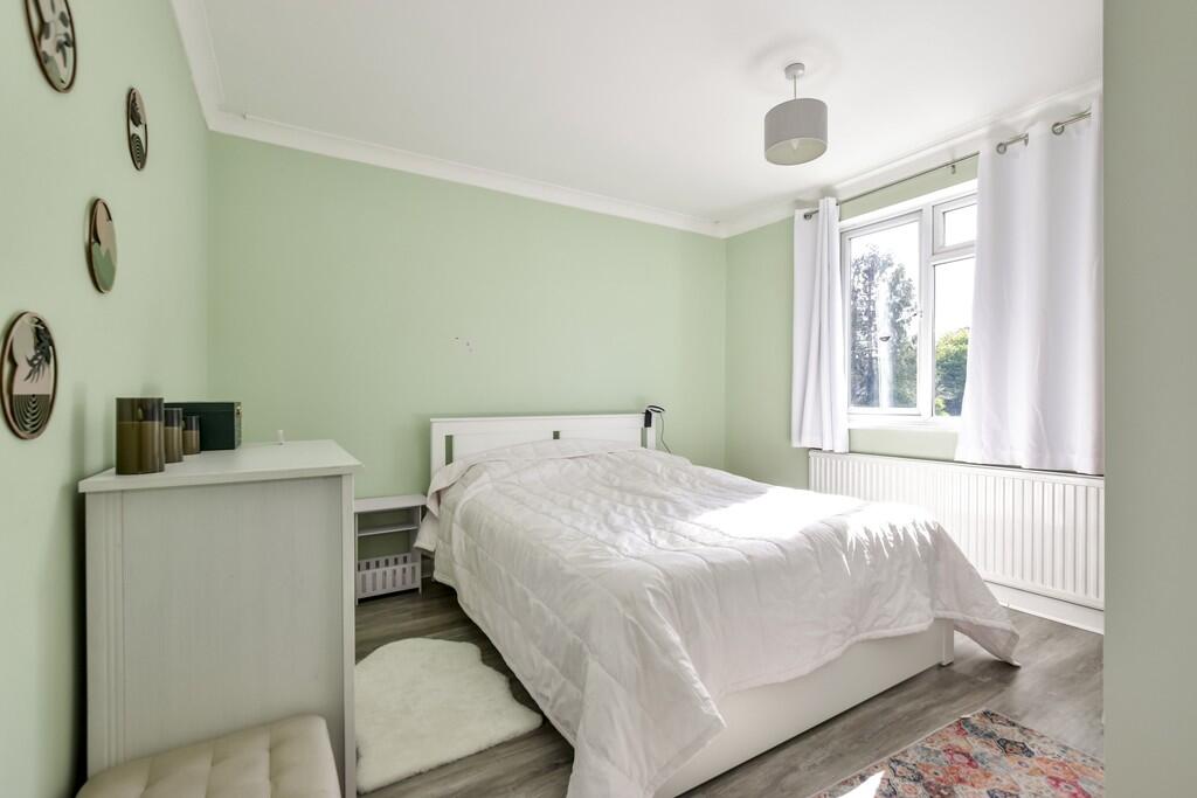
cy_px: 399
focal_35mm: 15
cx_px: 598
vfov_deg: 77.3
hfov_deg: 100.4
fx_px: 499
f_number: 8
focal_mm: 10
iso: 640
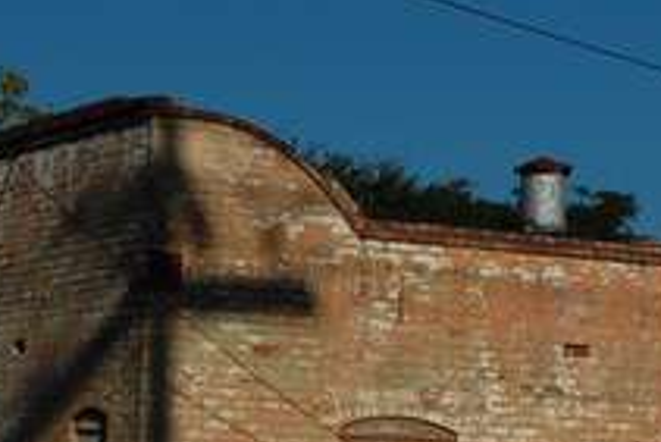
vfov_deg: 7.2
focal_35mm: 191
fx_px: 3506
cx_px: 755
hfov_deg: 10.6
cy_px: 390
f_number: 16
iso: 200
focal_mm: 35
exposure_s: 1/400
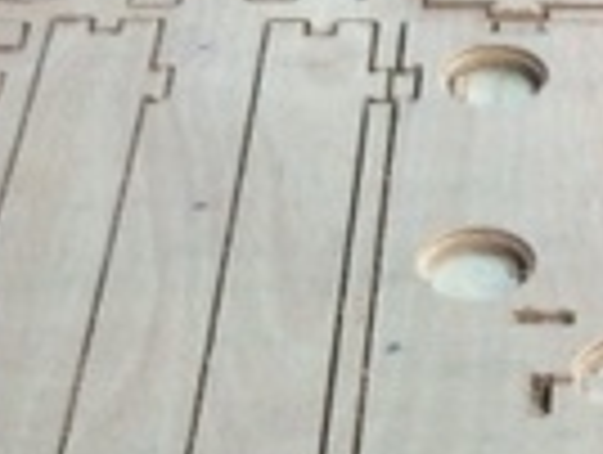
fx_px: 2408
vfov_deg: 10.5
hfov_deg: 14.0
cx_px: 652
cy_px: 647
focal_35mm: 138
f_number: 2.2
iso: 160
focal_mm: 4.15
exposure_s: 1/33
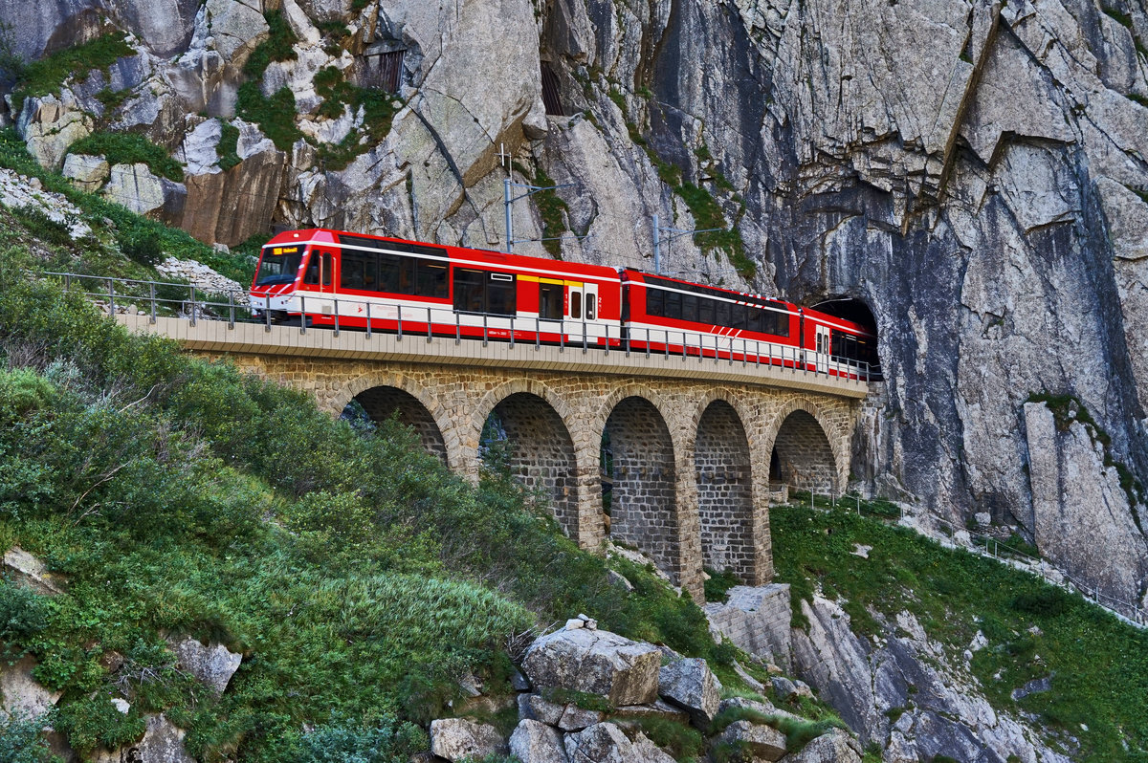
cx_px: 574
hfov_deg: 38.9
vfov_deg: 26.4
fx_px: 1625
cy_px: 382
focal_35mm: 51
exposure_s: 1/60
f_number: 8
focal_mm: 34
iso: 400
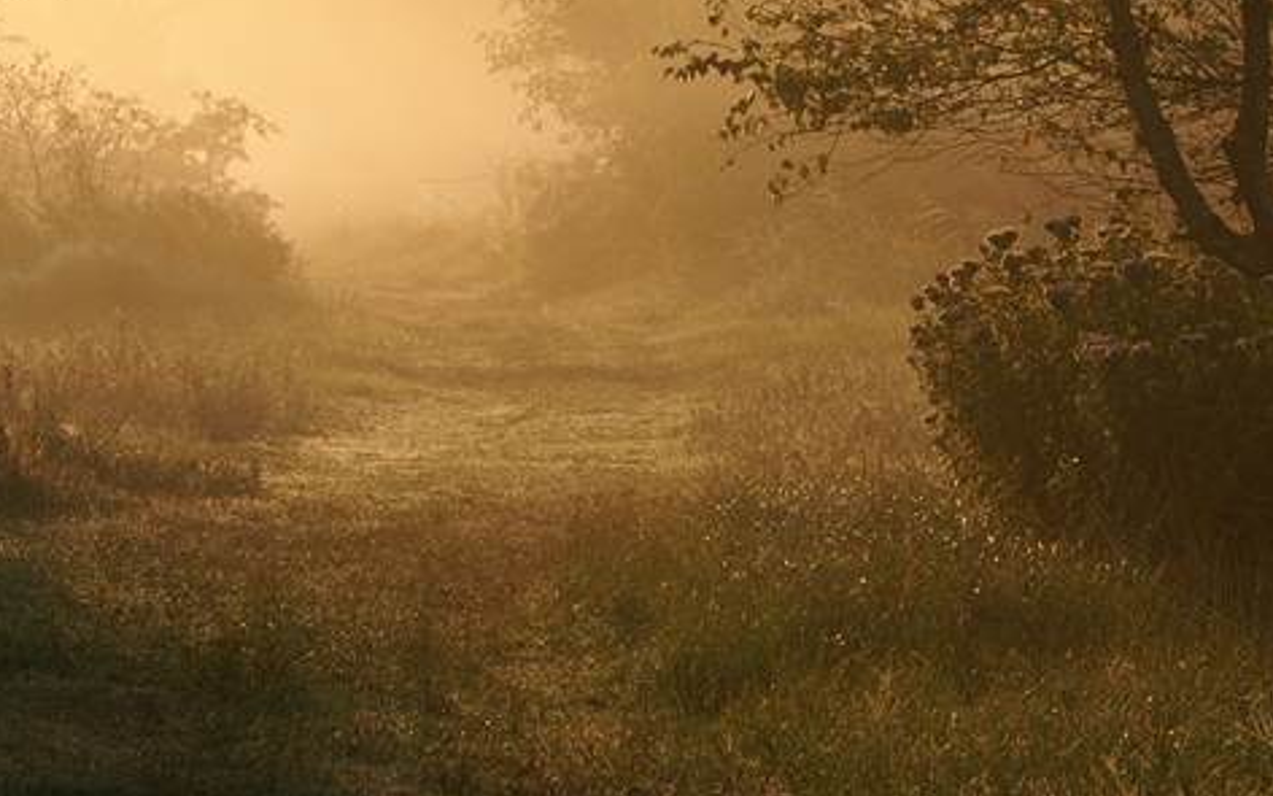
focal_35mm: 275
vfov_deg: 4.8
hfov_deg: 7.6
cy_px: 12
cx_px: 299
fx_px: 9543
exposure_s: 1/250
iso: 100
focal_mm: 85
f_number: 8
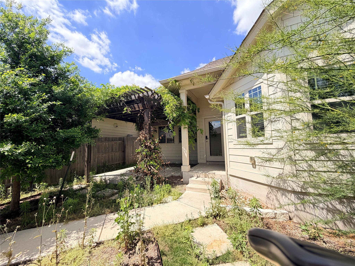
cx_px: 178
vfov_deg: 85.7
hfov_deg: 102.1
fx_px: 144
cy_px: 133
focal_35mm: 14
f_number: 2.2
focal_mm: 2.22
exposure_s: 1/770
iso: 40
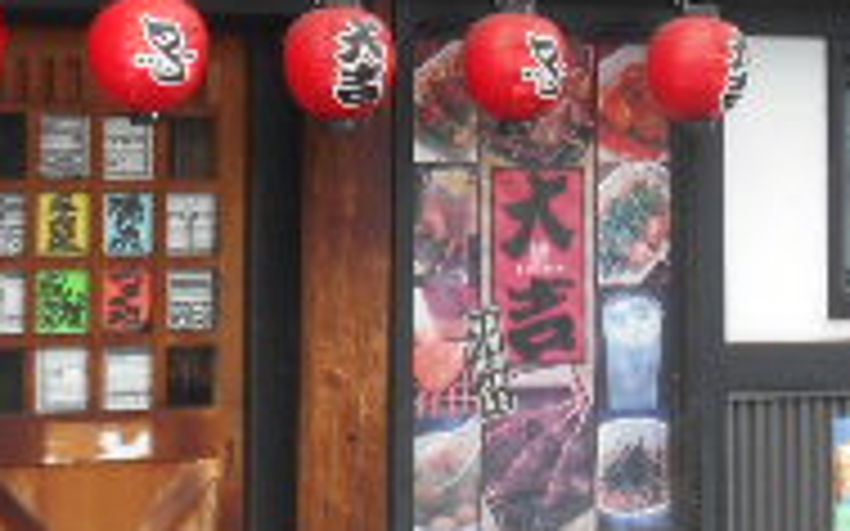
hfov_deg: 11.7
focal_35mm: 179
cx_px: 558
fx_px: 4145
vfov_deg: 7.3
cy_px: -94
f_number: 4.5
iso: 80
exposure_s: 1/125
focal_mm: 8.8
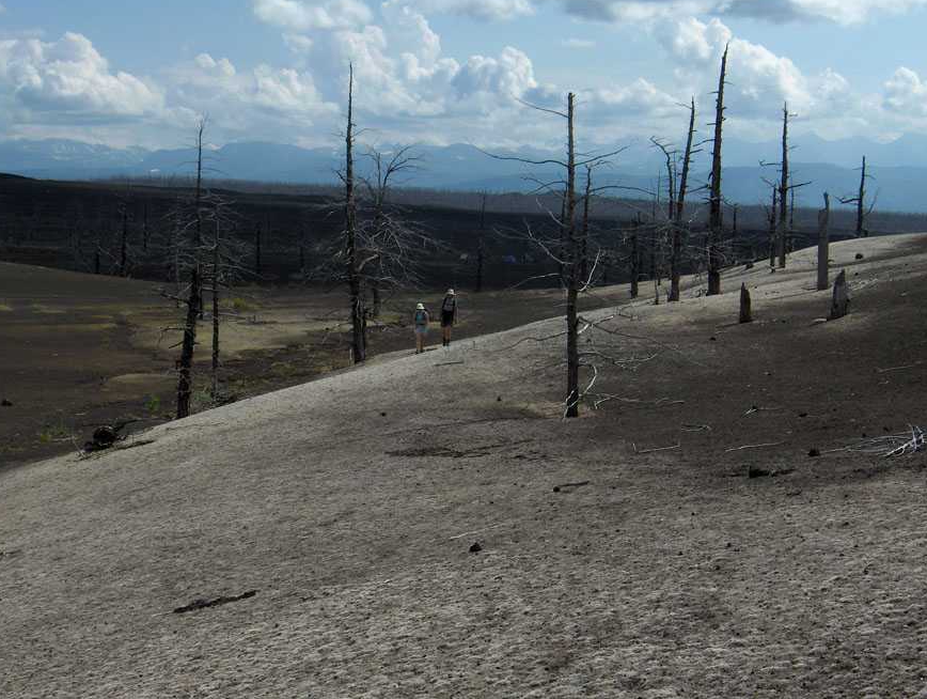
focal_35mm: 56
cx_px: 461
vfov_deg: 26.2
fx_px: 1502
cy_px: 346
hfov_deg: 34.3
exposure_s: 1/769
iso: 100
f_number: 5.4
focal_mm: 11.4
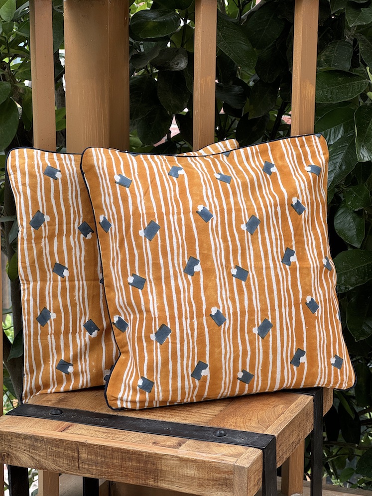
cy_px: 248
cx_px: 186
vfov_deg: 25.3
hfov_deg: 19.1
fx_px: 1103
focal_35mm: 77
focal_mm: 9
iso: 50
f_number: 2.8
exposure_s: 1/99
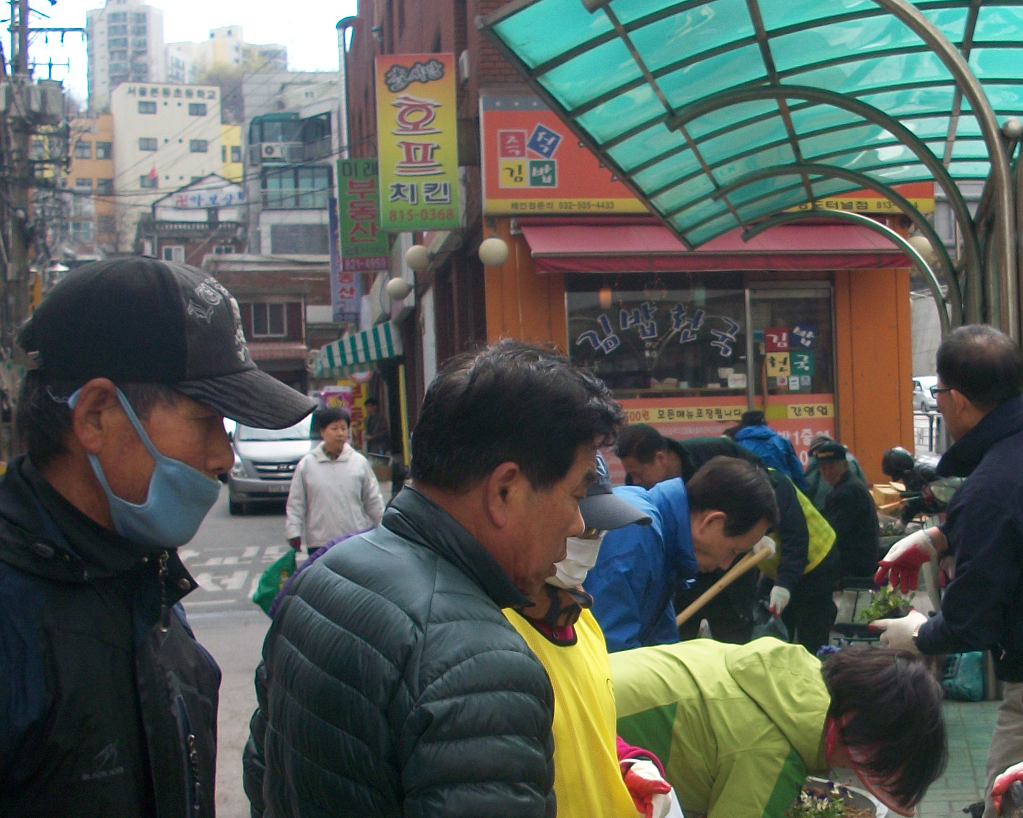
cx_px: 783
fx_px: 1908
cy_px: 561
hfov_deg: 29.5
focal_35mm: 63
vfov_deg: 24.1
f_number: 3.1
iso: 80
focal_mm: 6.3
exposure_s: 1/400
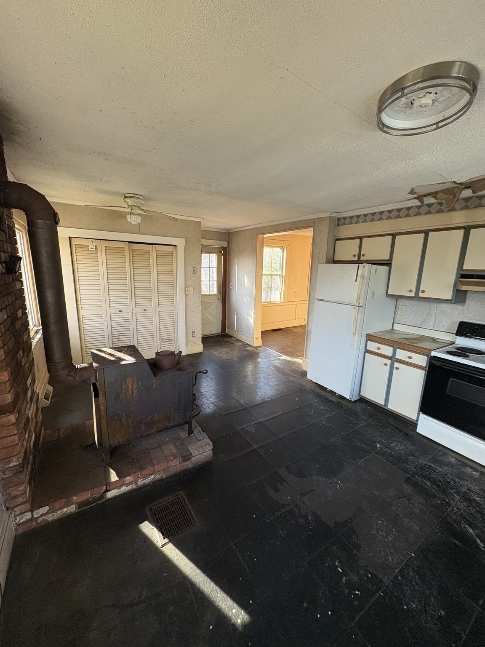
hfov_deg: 85.7
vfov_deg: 102.1
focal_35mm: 14
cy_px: 324
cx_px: 242
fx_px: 262
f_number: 2.2
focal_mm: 2.22
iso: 160
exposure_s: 1/99
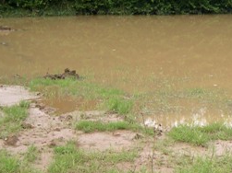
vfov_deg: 15.2
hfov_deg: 19.5
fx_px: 650
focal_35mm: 97
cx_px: 242
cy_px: 103
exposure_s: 1/266
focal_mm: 8
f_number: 2.8
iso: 100
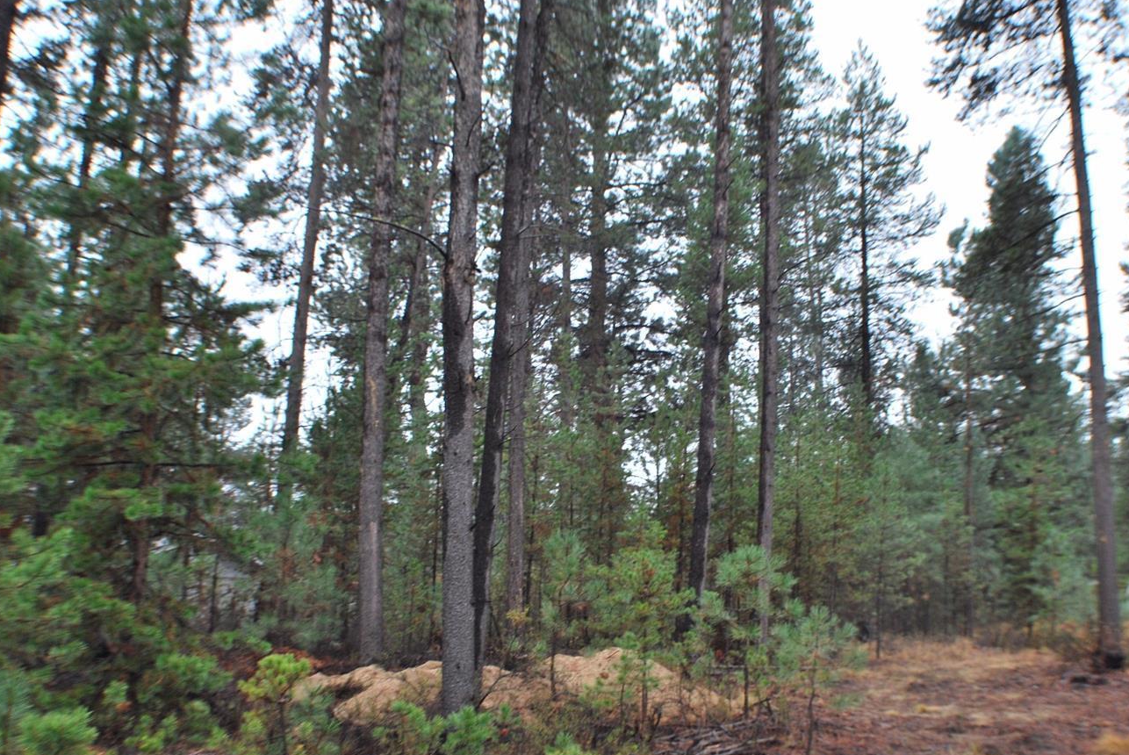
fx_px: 1538
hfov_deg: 40.3
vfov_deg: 27.6
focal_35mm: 49
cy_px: 422
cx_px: 610
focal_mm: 28
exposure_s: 1/80
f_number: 4.5
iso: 200
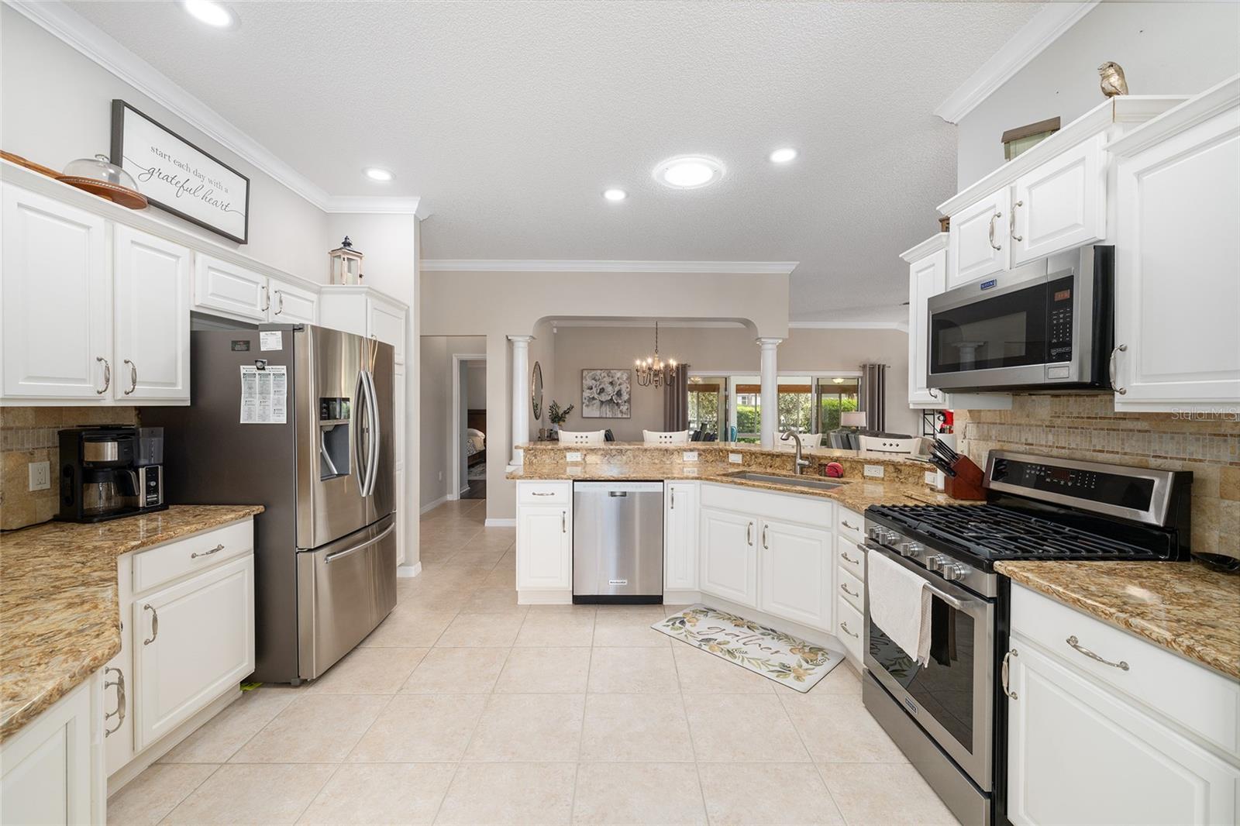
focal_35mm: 14
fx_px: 482
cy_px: 413
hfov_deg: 104.3
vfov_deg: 81.2
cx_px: 620
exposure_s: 1/15
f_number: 8
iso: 320
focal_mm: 14
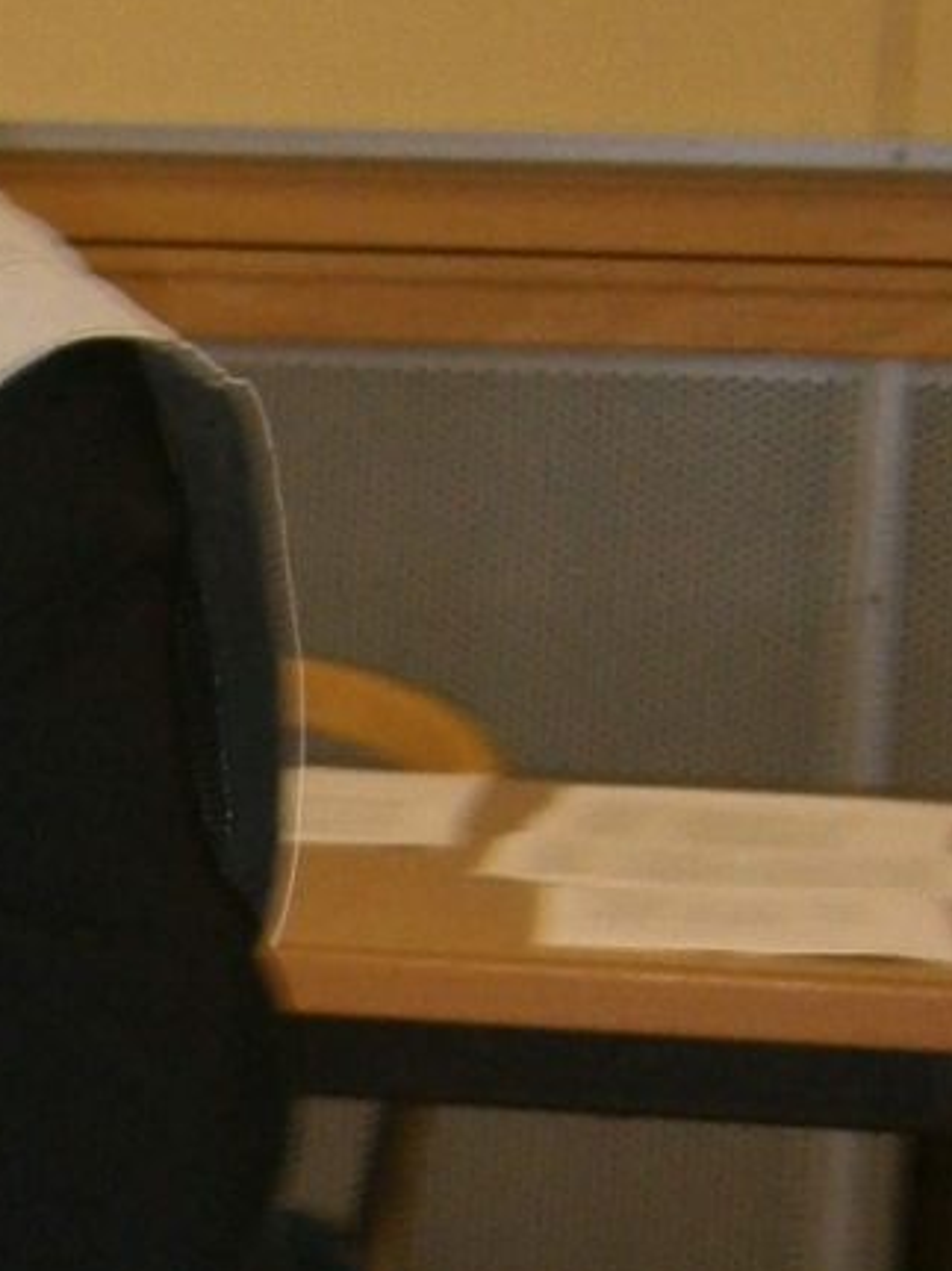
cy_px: 1076
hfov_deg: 8.2
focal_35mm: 171
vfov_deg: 11.5
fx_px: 6274
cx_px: -964
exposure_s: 1/40
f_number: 3.1
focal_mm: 6.4
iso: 125
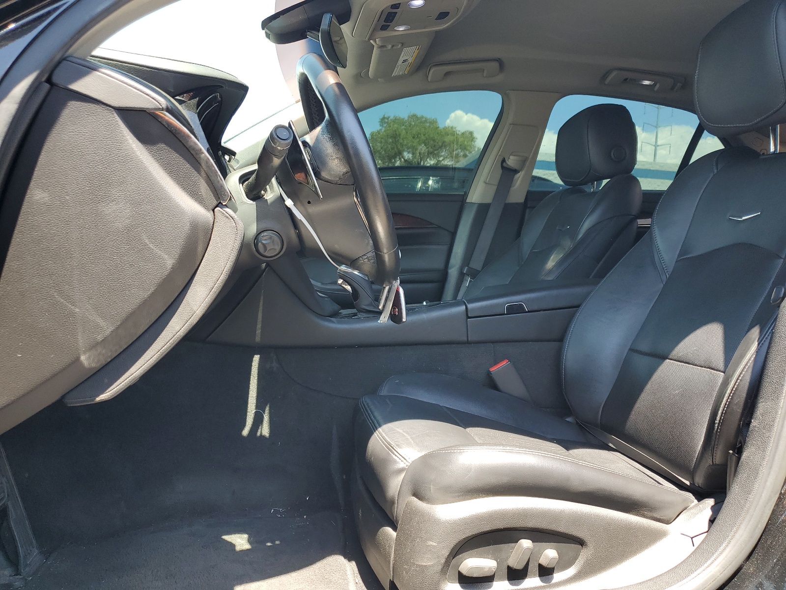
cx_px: 393
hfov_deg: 67.3
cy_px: 295
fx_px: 590
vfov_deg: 53.1
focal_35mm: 26
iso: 50
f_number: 1.5
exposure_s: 1/217
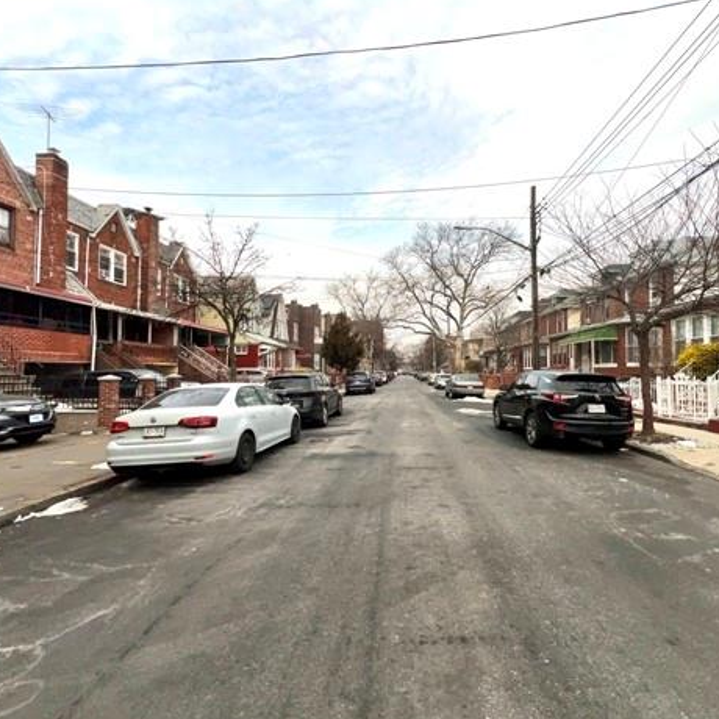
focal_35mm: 16
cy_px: 358
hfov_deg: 87.0
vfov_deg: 87.4
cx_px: 403
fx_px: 376
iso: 25
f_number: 1.8
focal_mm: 1.57
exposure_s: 1/1468
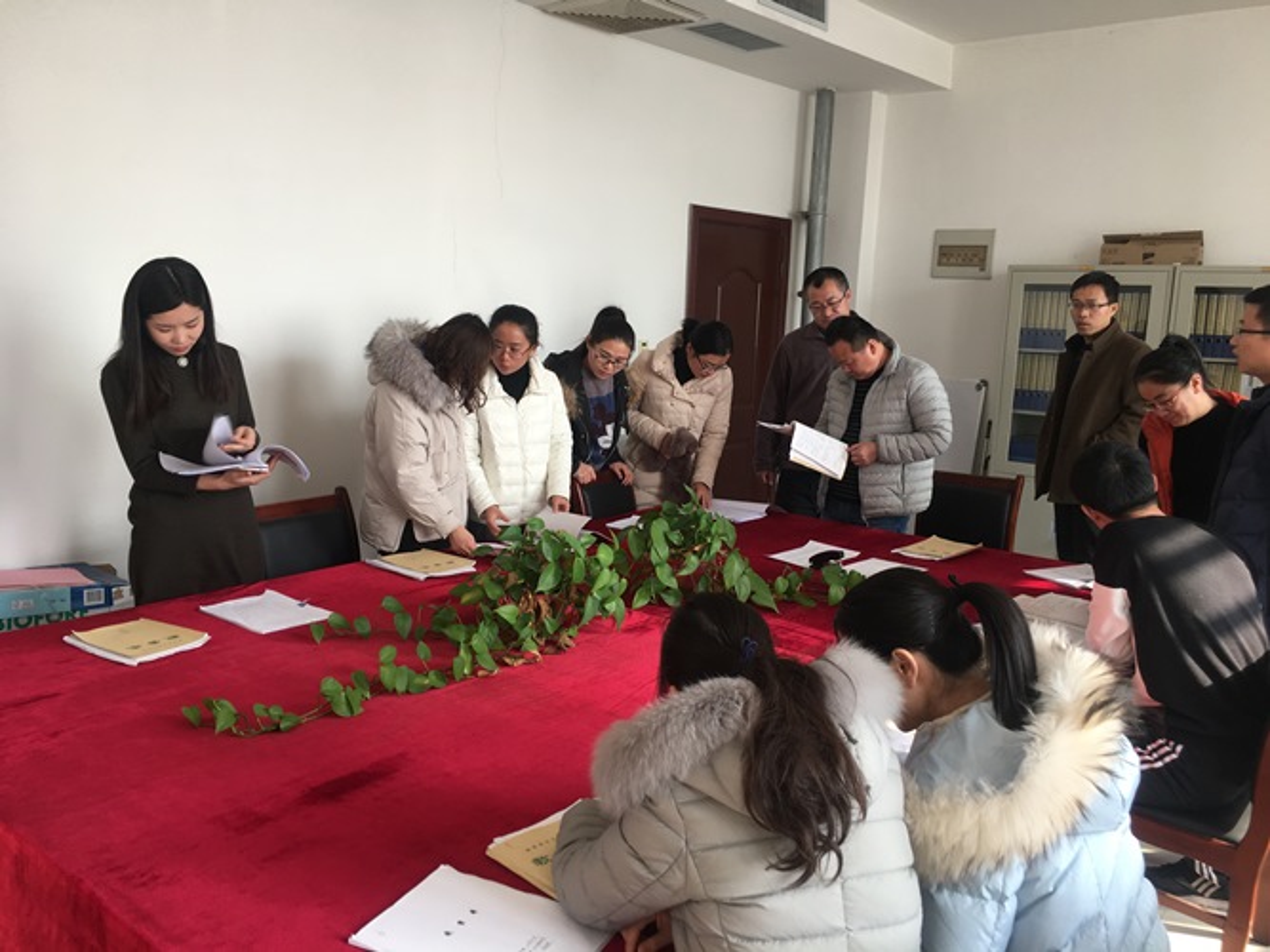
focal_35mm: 29
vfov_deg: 48.2
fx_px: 1064
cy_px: 476
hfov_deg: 61.7
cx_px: 635
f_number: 2.2
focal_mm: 4.15
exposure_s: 1/50
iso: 25
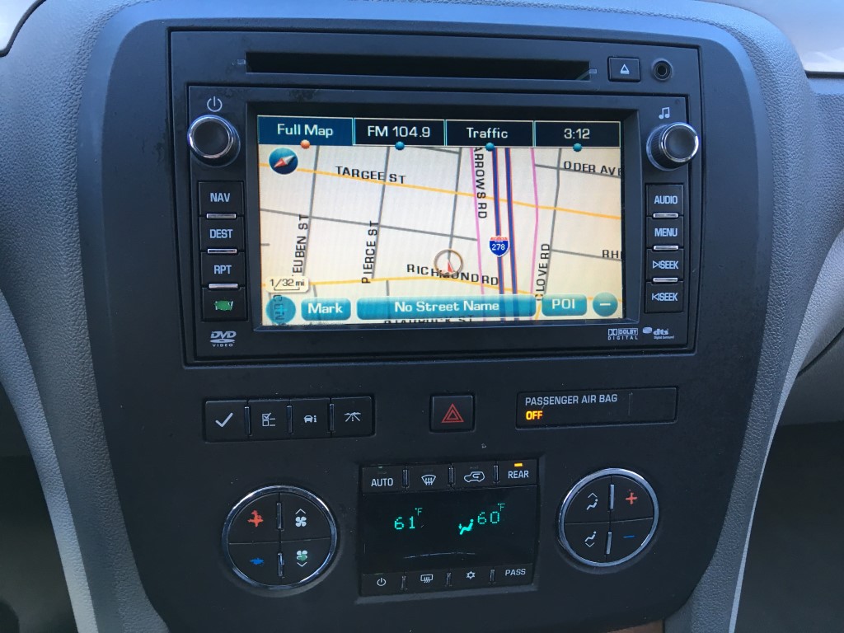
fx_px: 707
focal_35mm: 29
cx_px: 422
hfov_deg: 61.7
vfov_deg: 48.2
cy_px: 316
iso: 25
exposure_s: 1/30
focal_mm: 4.15
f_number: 2.2
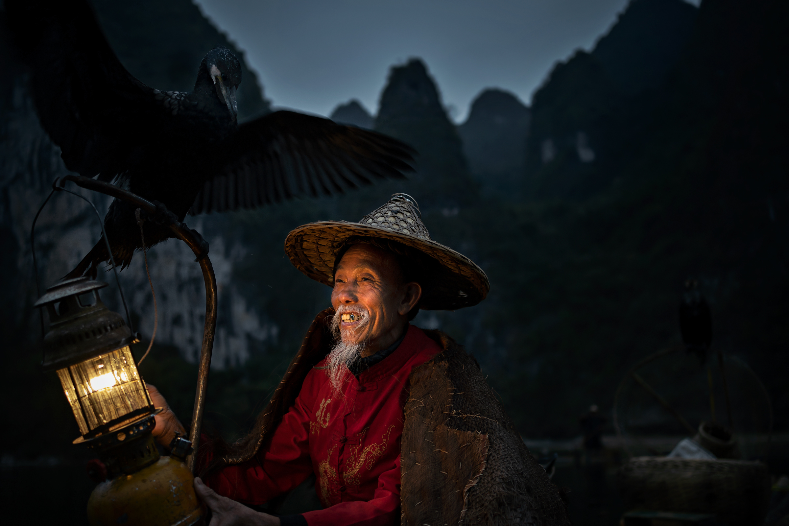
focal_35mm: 35
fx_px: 767
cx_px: 394
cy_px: 263
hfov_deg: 54.4
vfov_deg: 37.9
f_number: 2.5
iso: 100
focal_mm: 35
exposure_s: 1/125
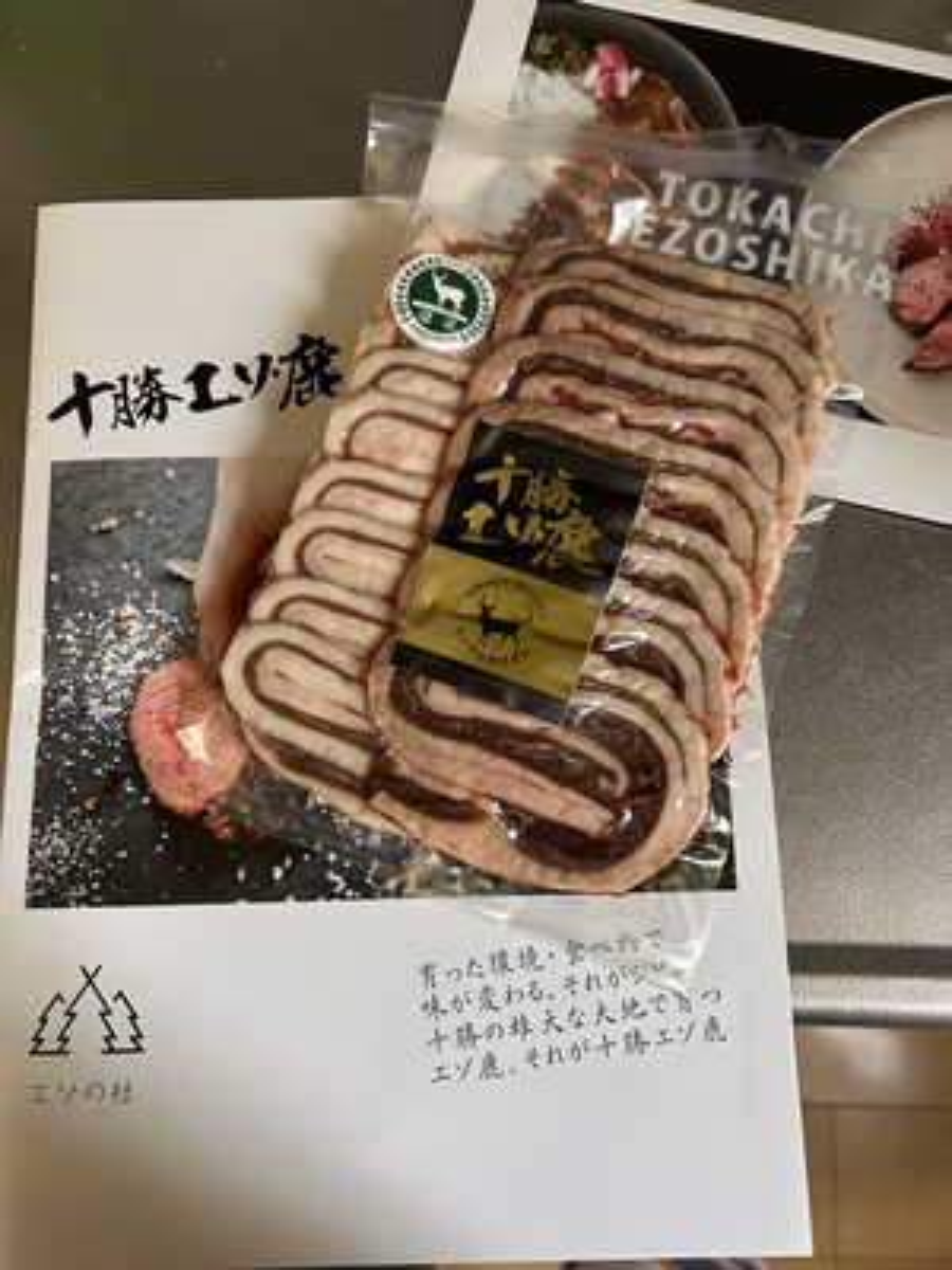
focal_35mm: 26
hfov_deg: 53.1
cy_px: 635
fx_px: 953
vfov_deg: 67.3
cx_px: 476
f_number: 1.5
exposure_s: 1/48
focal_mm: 5.7
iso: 500
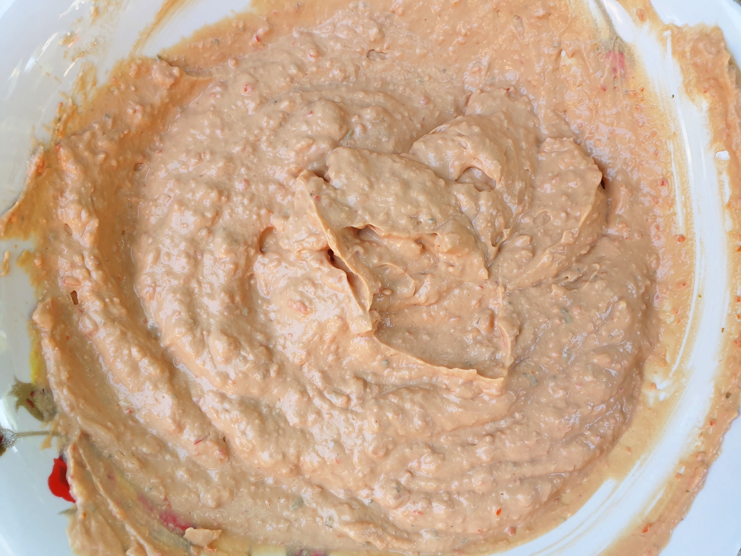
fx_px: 557
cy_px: 278
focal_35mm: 26
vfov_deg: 53.1
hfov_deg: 67.3
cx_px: 370
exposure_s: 1/50
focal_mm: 4.3
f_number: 2.4
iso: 50
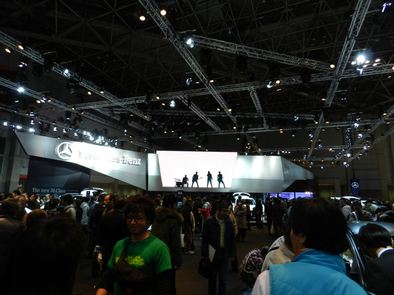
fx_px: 262
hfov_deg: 73.9
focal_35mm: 23
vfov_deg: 58.9
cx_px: 197
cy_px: 148
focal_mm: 4
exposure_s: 1/50
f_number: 3.4
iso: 160
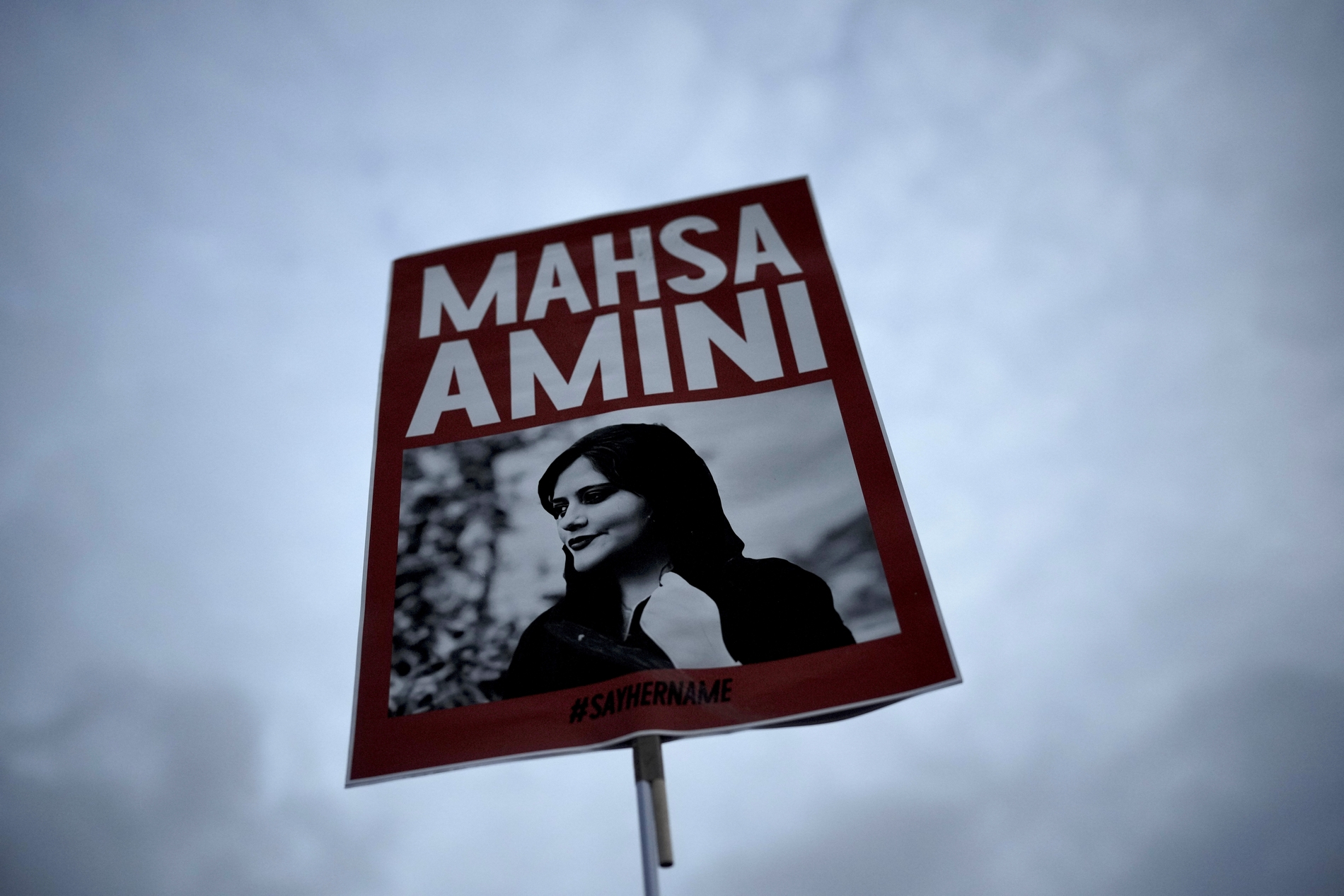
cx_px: 672
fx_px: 1307
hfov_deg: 54.4
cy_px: 448
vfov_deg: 37.9
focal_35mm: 35
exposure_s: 1/5000
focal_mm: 35
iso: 1250
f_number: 1.8
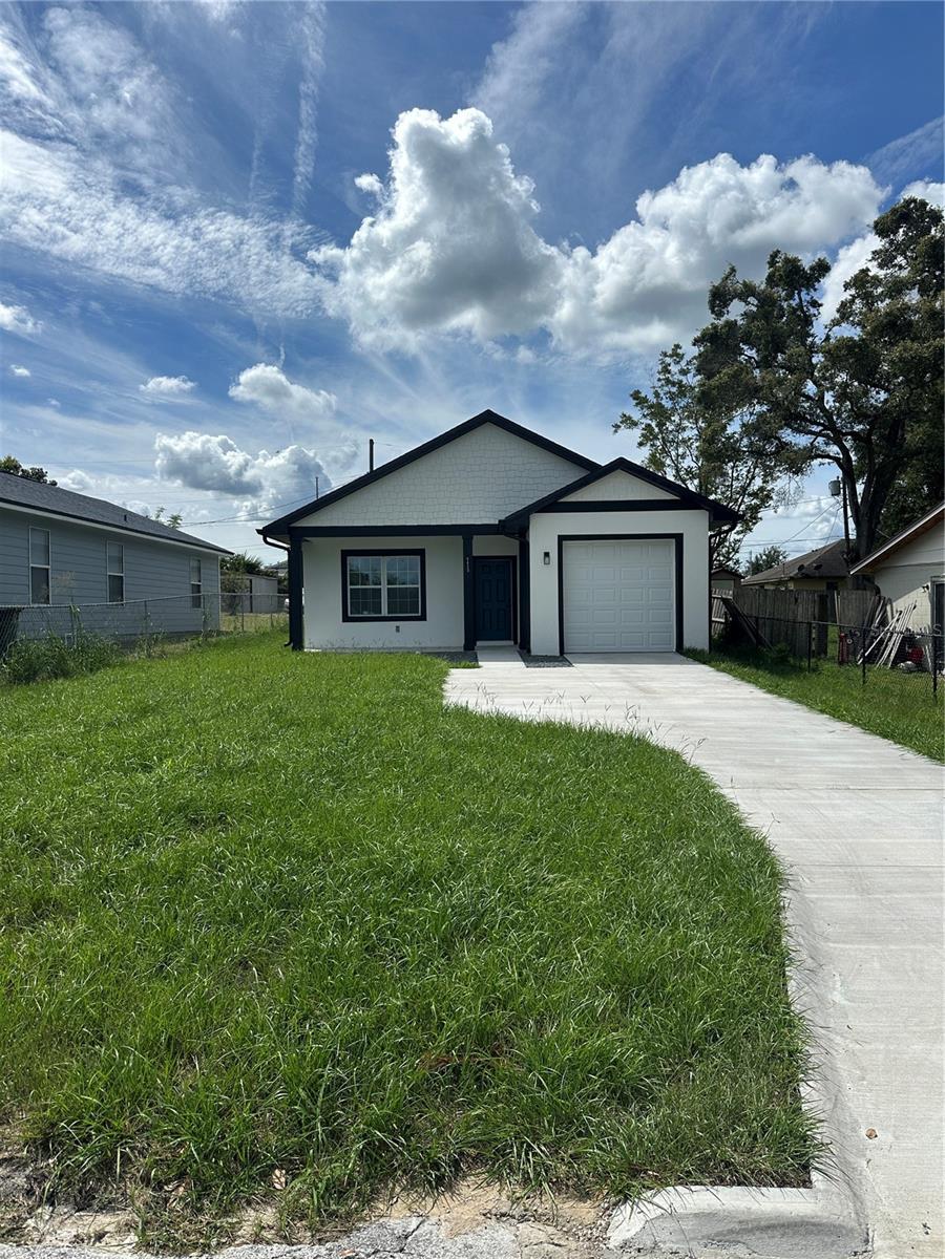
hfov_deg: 56.8
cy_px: 630
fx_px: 874
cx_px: 472
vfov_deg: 71.6
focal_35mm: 24
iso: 80
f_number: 1.78
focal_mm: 6.86
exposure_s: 1/8929
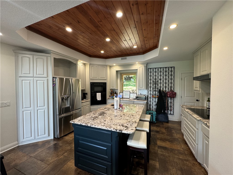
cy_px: 88
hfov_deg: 102.1
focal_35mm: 14
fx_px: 94
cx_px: 116
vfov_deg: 85.7
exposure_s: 1/60
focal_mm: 2.22
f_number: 2.2
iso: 200
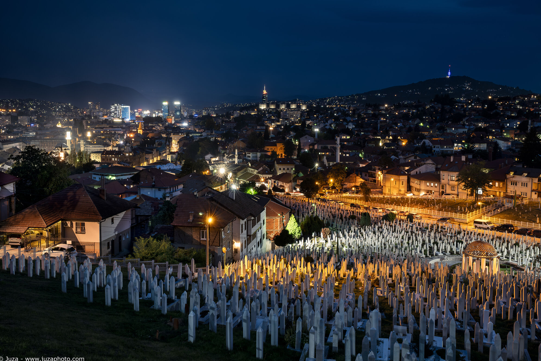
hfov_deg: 54.4
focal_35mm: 35
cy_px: 177
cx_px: 275
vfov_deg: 37.9
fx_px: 526
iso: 125
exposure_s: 20
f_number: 8
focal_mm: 22.6
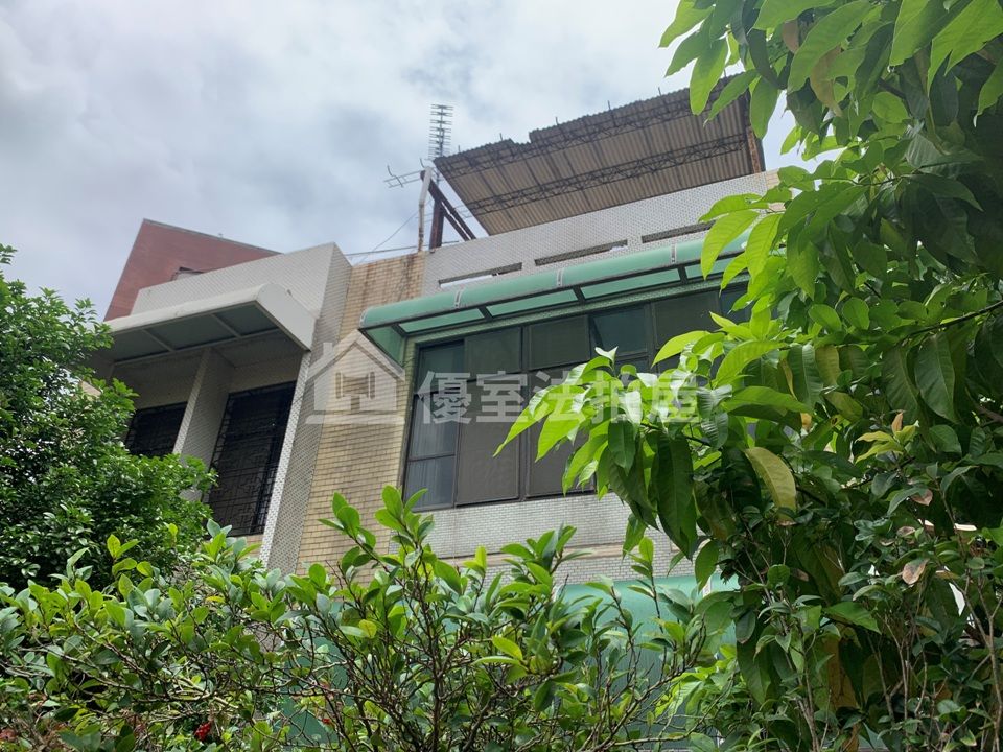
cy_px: 376
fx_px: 753
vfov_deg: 53.1
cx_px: 502
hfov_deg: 67.3
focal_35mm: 26
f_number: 1.8
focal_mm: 4.25
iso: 25
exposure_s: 1/2364
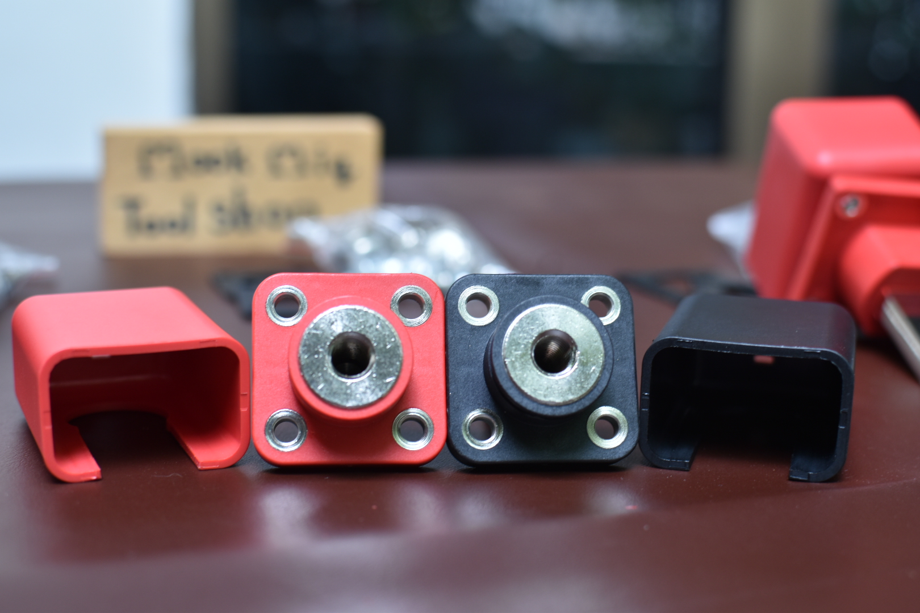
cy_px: 306
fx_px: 1342
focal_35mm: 52
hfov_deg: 37.9
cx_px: 460
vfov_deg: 25.8
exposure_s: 1/25
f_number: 2.8
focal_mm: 35
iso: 160
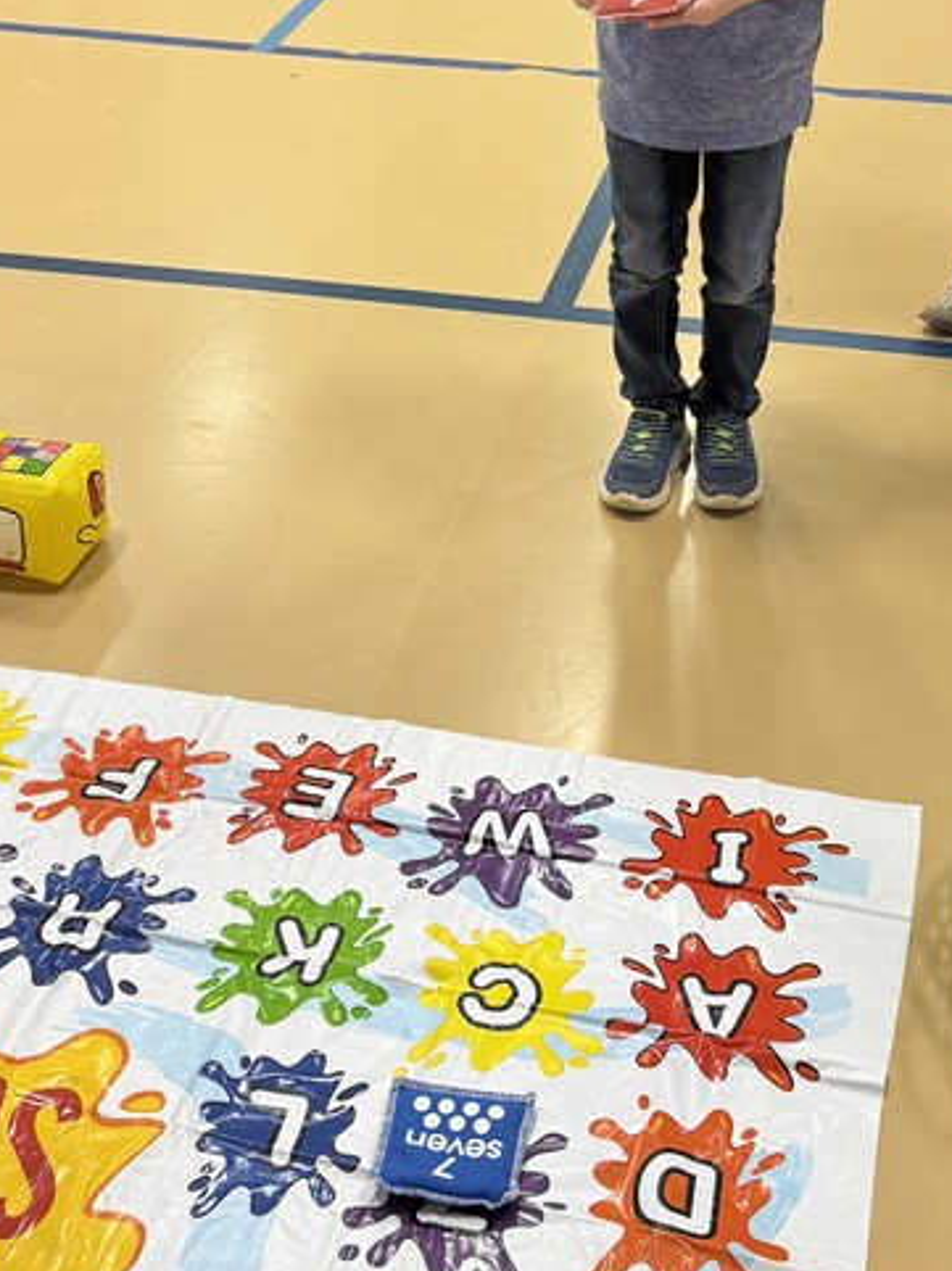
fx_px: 1872
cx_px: 564
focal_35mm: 51
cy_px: 269
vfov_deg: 36.3
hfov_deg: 28.5
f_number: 1.78
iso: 160
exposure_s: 1/120
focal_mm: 6.76
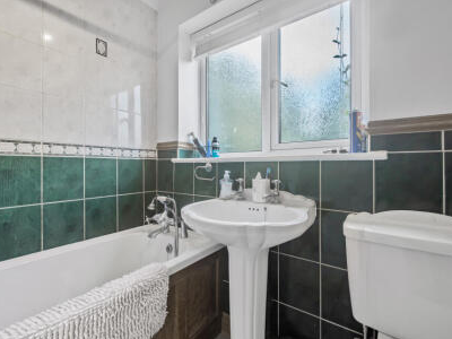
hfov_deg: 94.5
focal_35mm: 16
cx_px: 219
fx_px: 209
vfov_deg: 78.1
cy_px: 169
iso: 200
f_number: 16
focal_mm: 14
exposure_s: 1/10
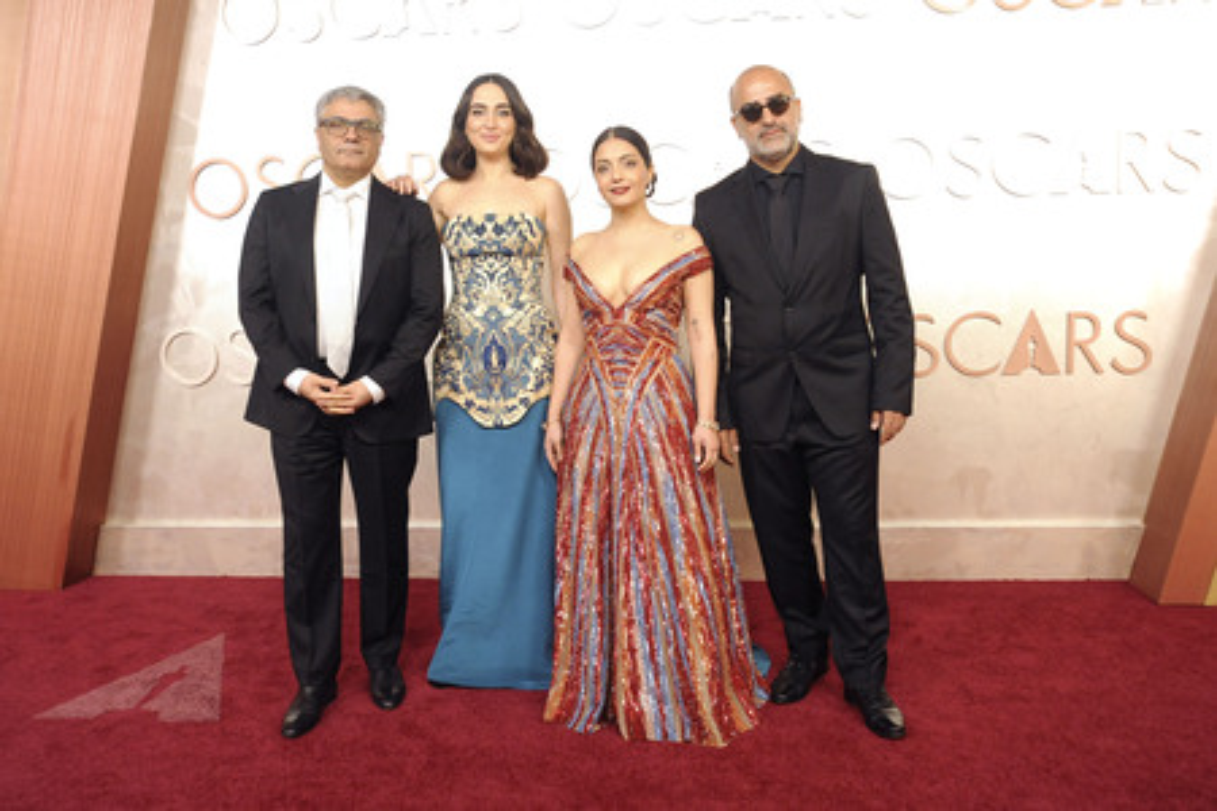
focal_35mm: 28
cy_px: 406
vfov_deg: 46.4
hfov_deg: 65.5
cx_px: 608
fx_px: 946
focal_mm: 28
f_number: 7.1
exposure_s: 1/160
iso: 2500
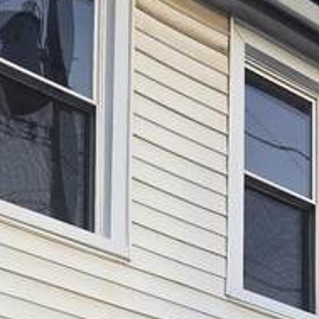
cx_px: 91
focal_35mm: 103
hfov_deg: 16.8
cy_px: 638
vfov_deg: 14.2
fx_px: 1074
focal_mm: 5.4
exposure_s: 1/724
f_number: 1.8
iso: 80
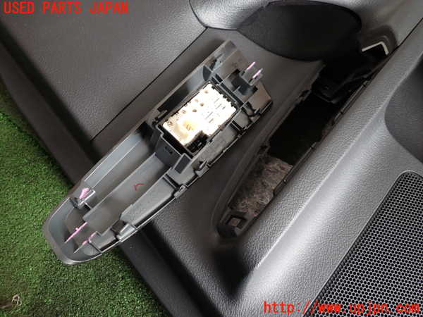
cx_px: 212
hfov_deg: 69.4
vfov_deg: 54.9
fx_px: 305
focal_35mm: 25
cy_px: 158
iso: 160
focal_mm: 4.5
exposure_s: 1/60
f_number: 2
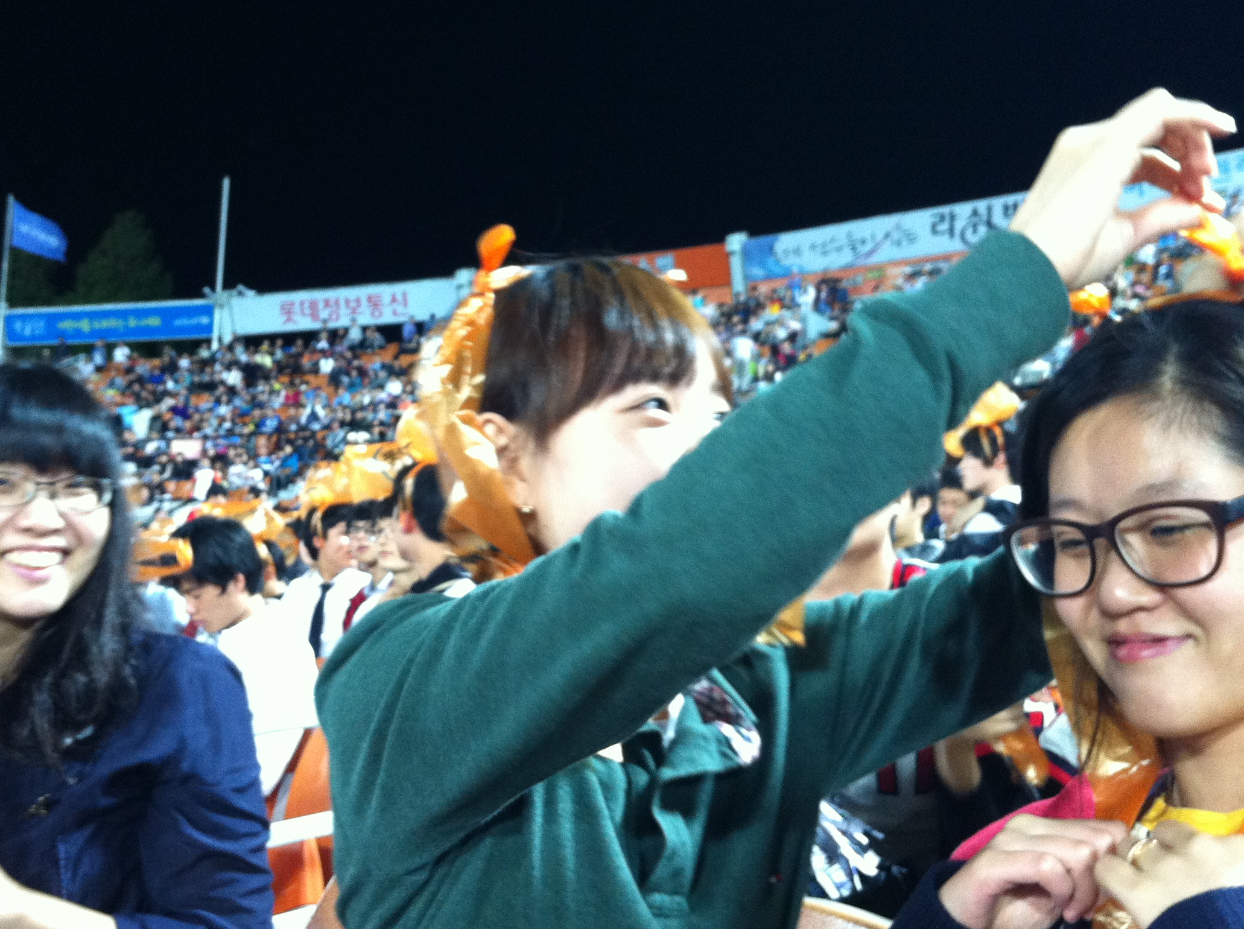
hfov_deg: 42.9
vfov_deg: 32.8
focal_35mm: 44
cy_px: 424
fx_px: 1579
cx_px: 537
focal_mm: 3.85
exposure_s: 1/15
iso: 250
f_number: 2.8
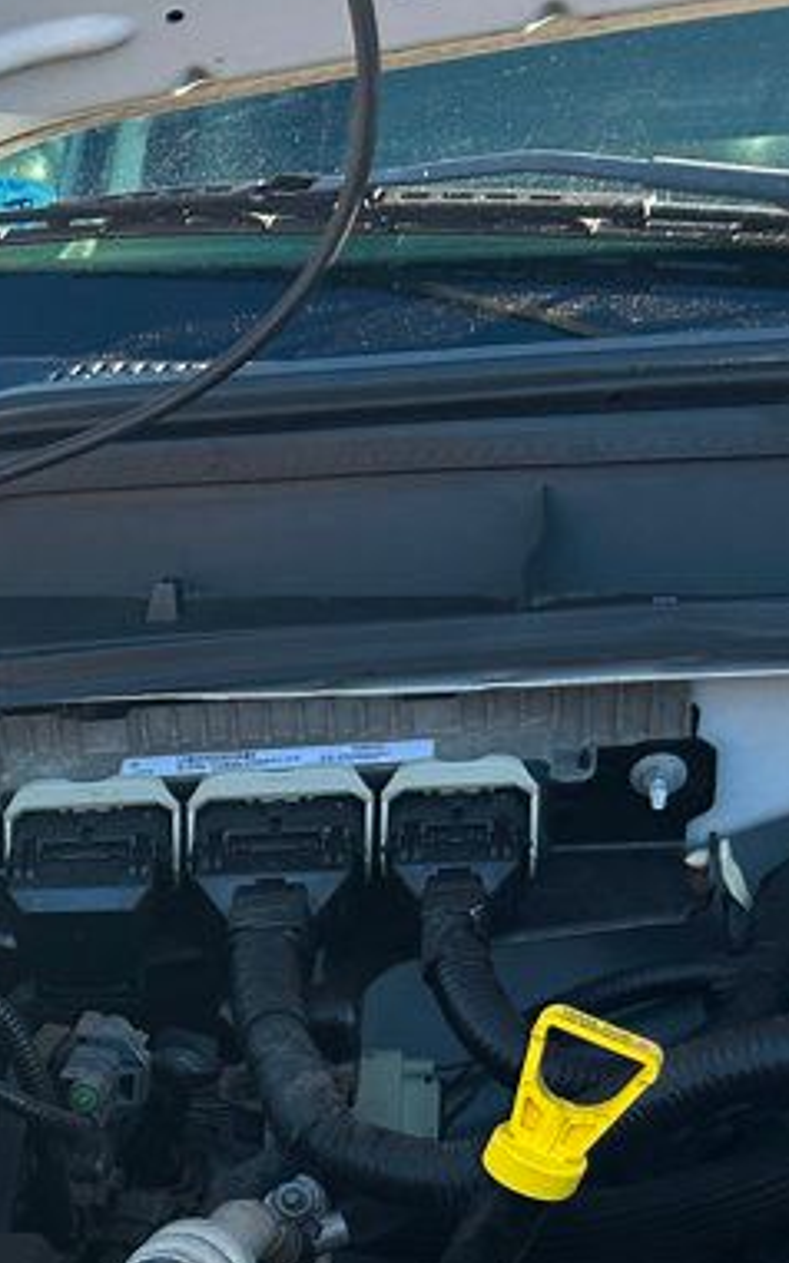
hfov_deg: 15.5
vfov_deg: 26.5
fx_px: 2547
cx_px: -567
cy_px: 1233
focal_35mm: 74
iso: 50
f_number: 1.5
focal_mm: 5.7
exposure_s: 1/709
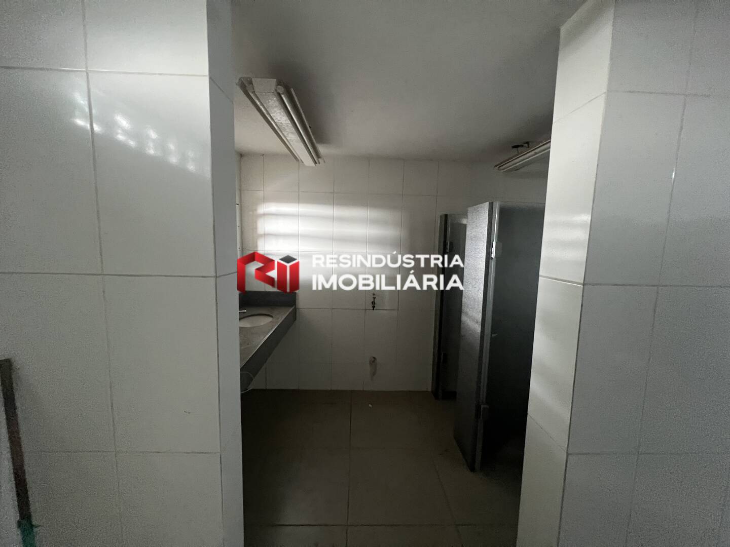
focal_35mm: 13
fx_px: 274
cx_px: 365
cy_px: 274
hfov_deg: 106.2
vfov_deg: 89.9
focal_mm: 1.57
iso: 500
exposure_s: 1/60
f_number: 1.8
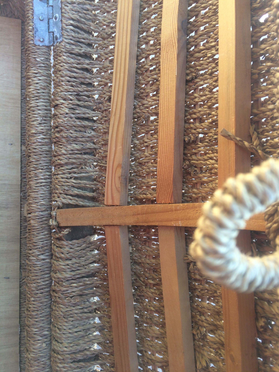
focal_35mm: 29
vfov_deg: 61.7
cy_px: 186
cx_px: 140
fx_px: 312
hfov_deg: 48.2
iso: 32
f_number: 2.2
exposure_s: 1/103
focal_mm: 4.15
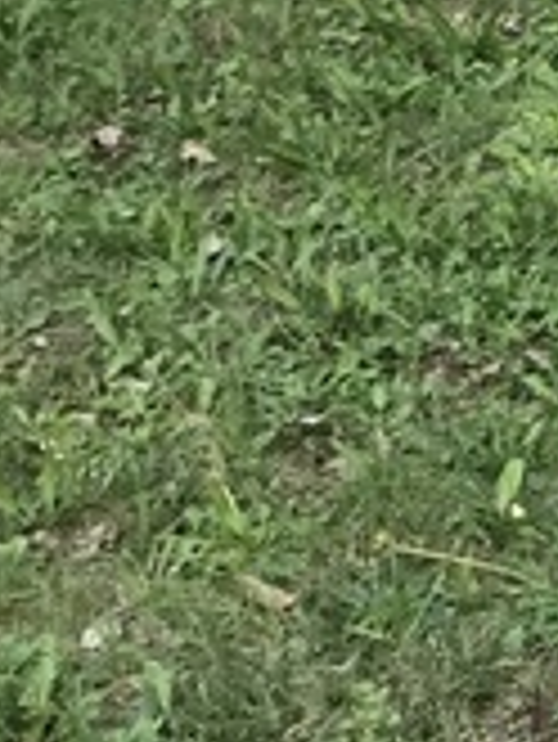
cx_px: 909
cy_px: -940
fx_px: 2790
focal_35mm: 130
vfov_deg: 12.5
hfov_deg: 10.9
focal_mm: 3.99
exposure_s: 1/100
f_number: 1.8
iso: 32
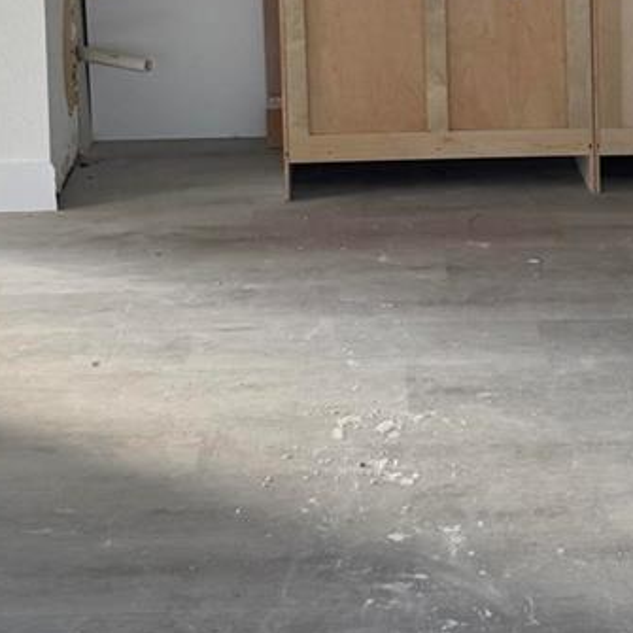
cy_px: -128
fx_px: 1572
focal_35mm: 76
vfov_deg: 21.2
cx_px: 314
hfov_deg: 22.8
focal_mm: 6.76
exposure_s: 1/113
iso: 200
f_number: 1.78
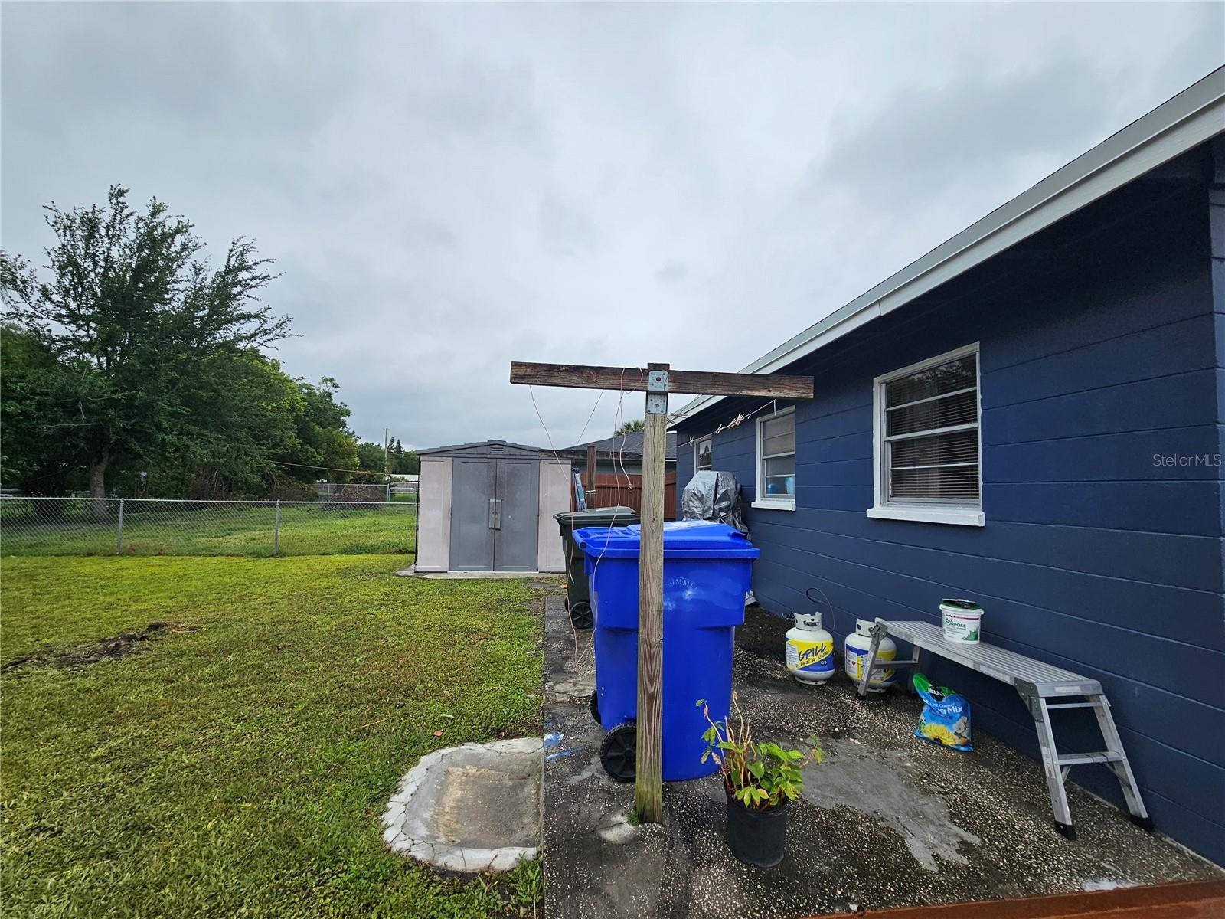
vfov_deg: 89.9
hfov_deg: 106.2
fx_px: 460
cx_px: 612
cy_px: 460
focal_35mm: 13
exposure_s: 1/1580
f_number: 2.2
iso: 50
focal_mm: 2.2
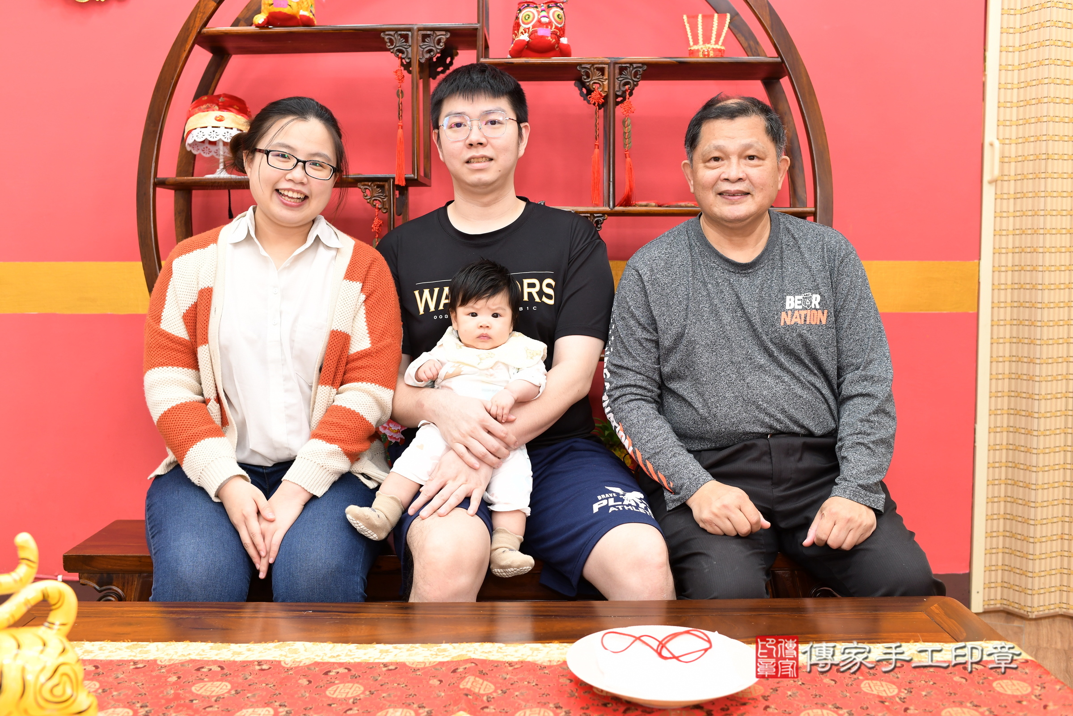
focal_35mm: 35
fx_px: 1043
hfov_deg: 54.4
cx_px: 536
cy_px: 358
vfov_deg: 37.9
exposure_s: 1/200
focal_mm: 35
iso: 800
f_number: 4.5
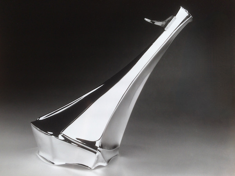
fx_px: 197
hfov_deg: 61.7
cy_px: 88
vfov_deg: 48.2
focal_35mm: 29
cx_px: 118
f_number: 2.2
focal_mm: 4.15
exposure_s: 1/1026
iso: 32
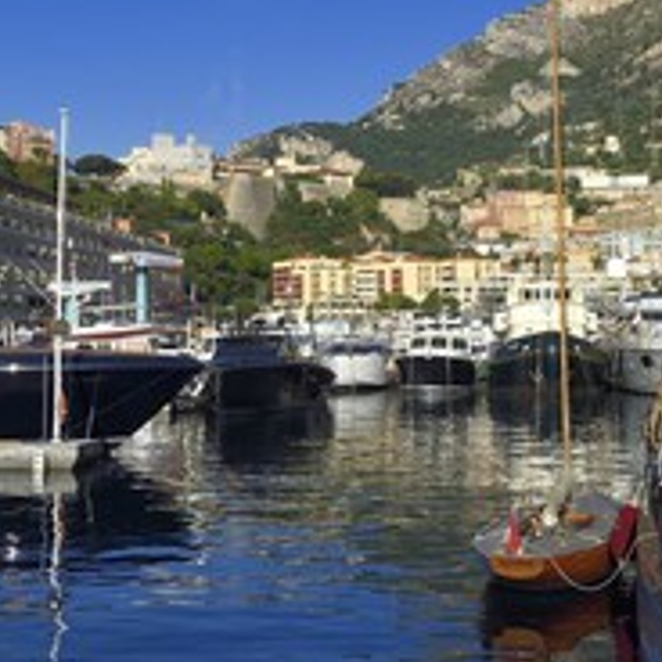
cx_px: 407
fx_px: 1515
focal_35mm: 70
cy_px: 248
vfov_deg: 24.6
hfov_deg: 24.6
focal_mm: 36
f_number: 14
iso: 200
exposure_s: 1/250
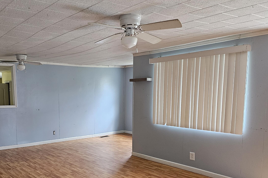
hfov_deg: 54.3
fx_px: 253
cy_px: 123
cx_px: 83
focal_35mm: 34
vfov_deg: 38.3
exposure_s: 1/120
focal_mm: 6.3
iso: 800
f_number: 1.7
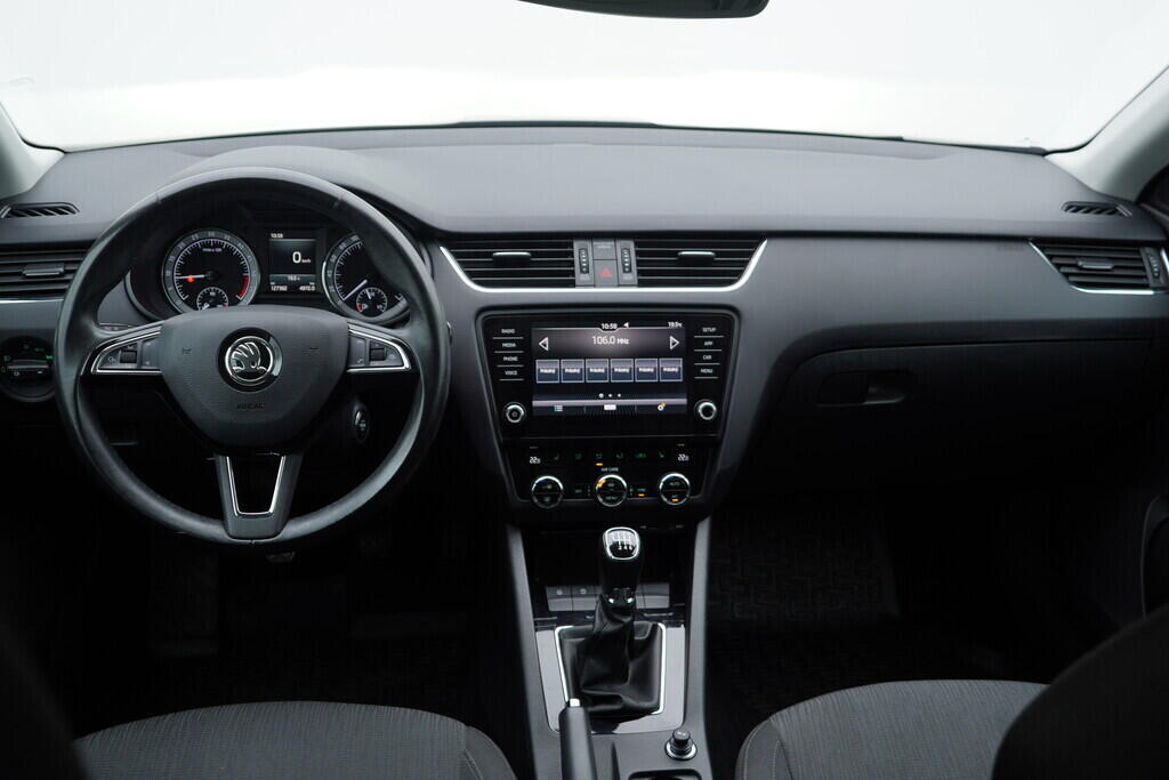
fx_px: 1169
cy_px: 390
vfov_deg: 36.9
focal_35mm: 36
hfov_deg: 53.1
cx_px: 584
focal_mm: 24
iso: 125
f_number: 3.2
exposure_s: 1/50
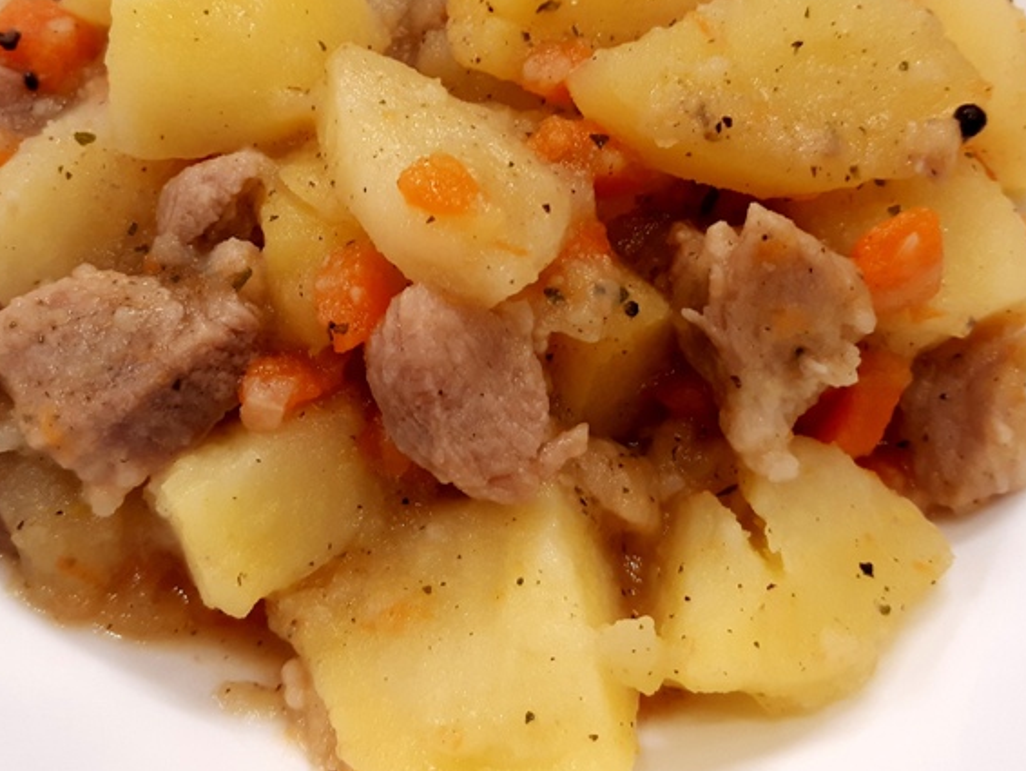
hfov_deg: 40.3
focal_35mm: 47
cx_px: 440
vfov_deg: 30.6
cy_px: 236
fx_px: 1394
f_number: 1.7
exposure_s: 1/50
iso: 50
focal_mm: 3.92
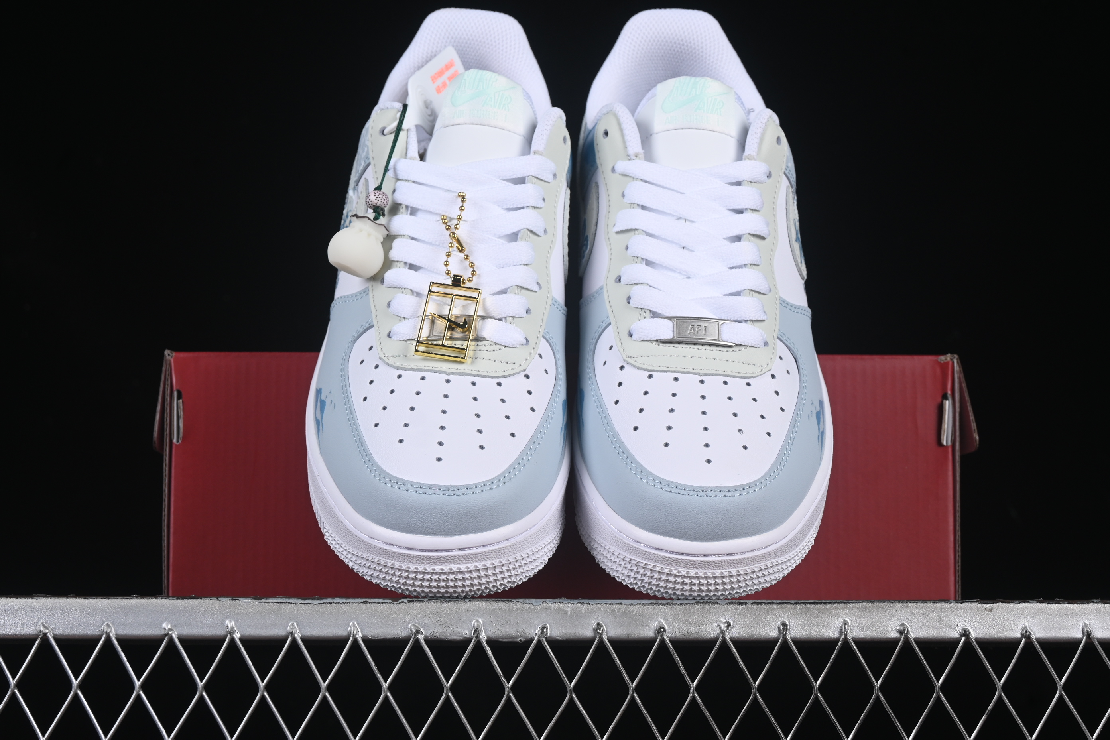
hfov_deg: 27.0
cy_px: 370
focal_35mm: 75
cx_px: 555
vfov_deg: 18.2
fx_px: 2312
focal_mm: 50
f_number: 8
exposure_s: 1/80
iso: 160
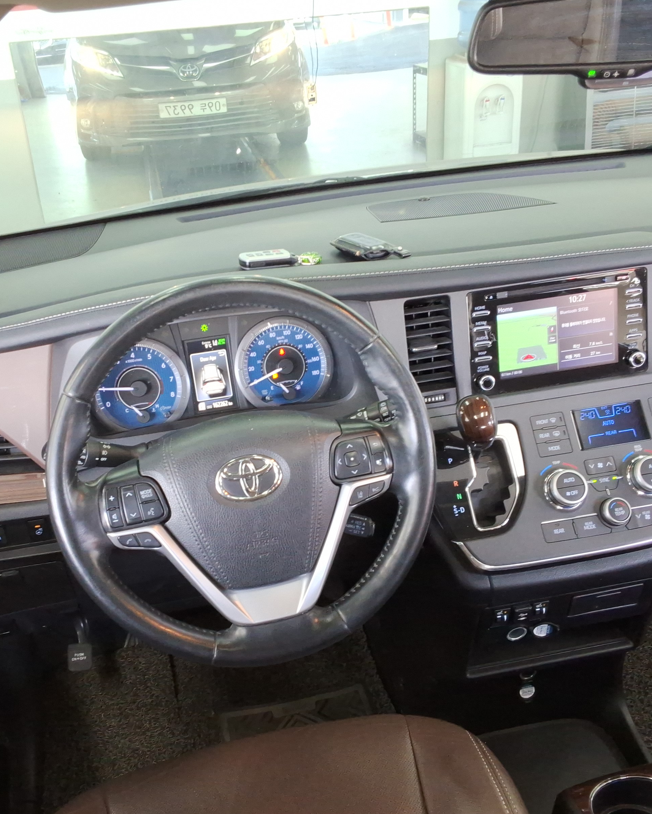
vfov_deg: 49.1
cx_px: 279
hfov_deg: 40.0
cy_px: 411
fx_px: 892
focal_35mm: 37
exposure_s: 1/40
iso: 77
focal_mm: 2.91
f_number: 1.9
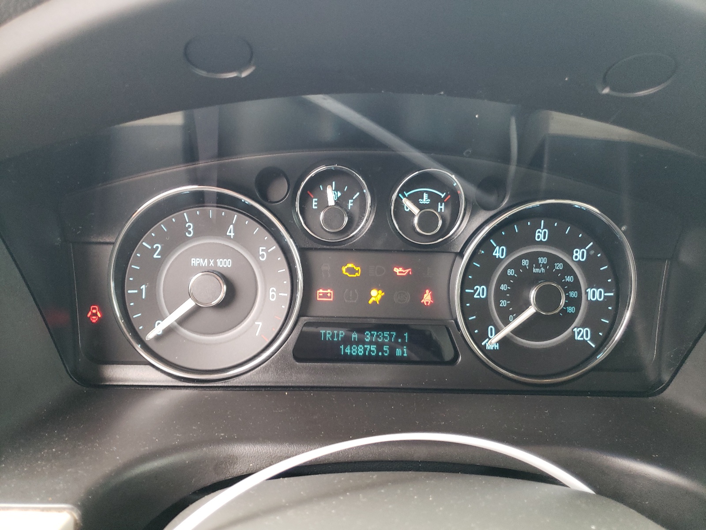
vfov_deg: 53.1
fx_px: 530
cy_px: 265
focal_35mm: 26
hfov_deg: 67.3
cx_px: 353
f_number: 1.5
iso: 155
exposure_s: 1/60.2
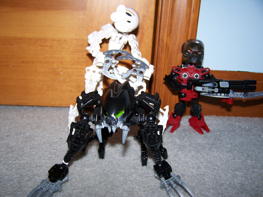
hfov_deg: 48.9
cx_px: 132
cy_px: 98
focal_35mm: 38
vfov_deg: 37.8
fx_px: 289
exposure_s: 1/60
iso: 80
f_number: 2.8
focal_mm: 6.3
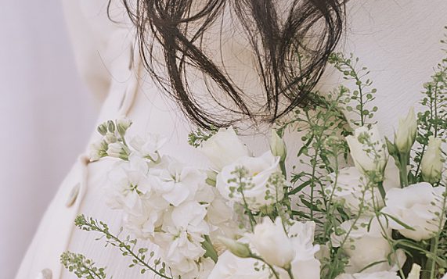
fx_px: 8699
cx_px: 69
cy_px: 114
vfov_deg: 1.8
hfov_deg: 2.9
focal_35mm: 714
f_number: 2.8
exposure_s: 1/500
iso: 125
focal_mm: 200
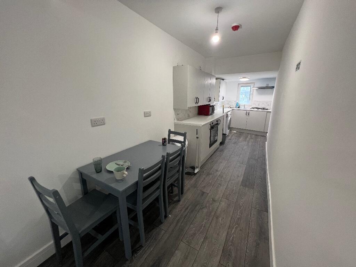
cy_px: 134
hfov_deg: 106.2
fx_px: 134
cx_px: 178
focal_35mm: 13
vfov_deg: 89.9
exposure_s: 1/50
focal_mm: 1.57
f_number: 1.8
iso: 125
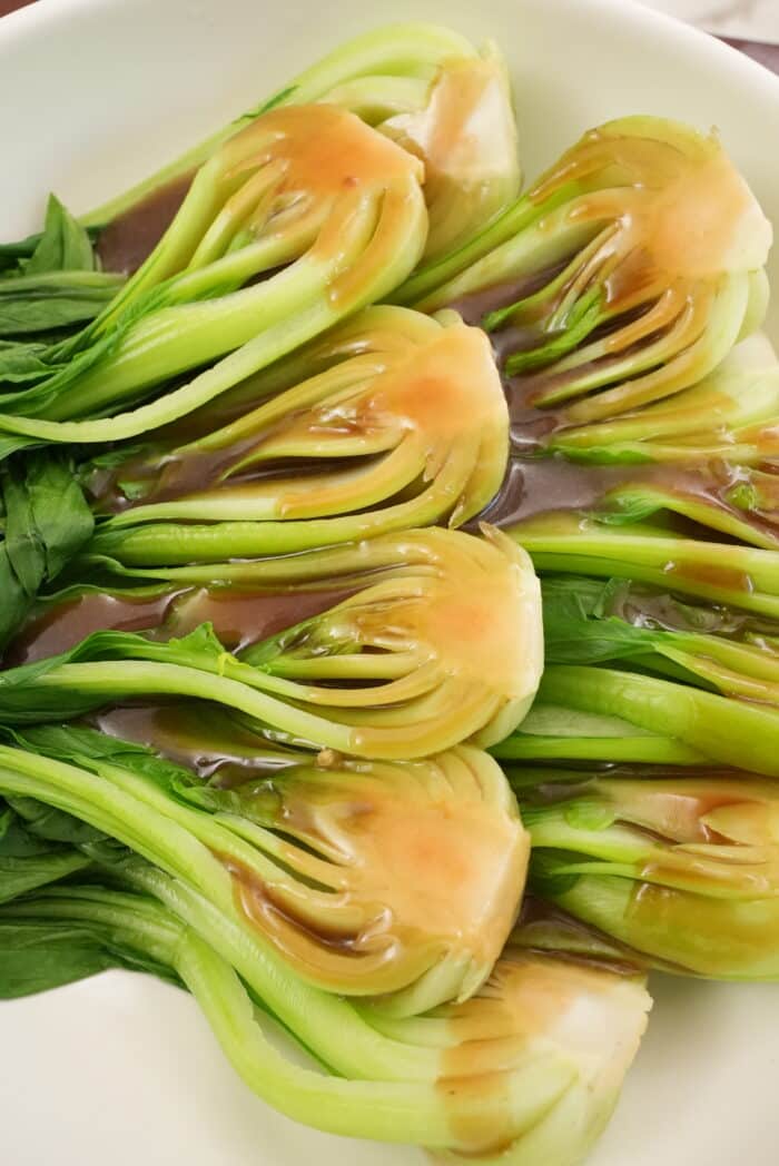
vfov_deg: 56.6
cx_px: 390
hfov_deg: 39.6
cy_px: 583
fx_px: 1083
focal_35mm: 33
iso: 8000
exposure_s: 1/200
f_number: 9
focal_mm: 33.4
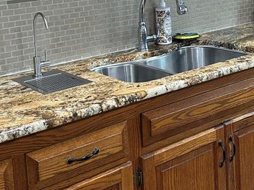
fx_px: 470
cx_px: 166
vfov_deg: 22.2
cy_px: 7
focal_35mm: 64
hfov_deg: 30.1
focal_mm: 6.86
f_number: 1.78
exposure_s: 1/60
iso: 250
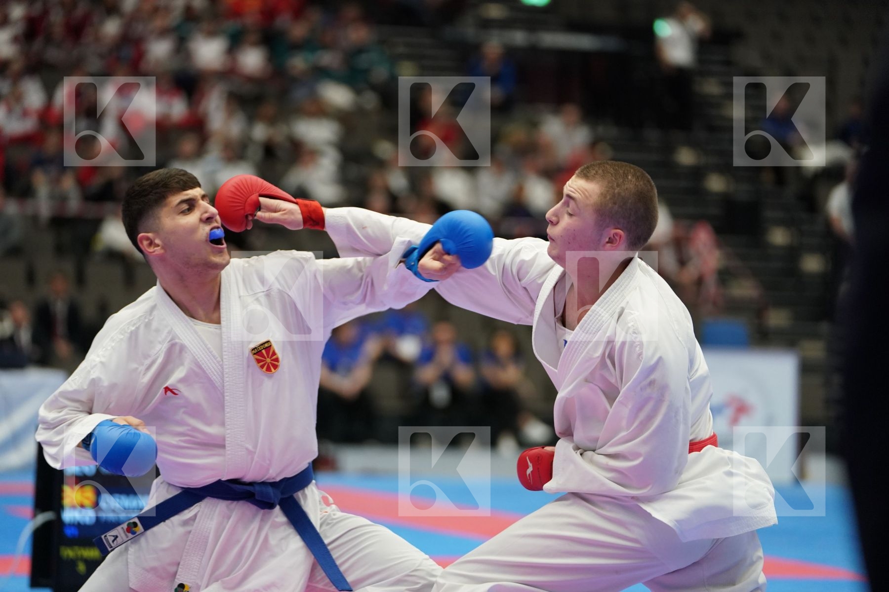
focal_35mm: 137
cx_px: 444
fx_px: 3383
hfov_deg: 15.0
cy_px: 296
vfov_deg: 10.0
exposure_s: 1/1000
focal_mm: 137
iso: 3200
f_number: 2.8
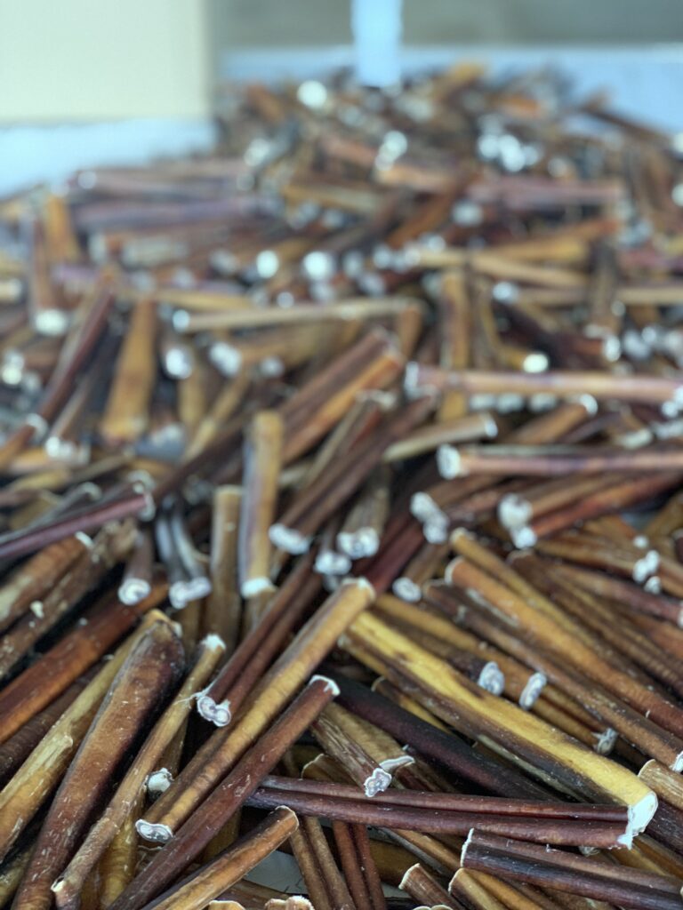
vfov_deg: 36.8
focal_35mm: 52
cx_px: 342
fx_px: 1368
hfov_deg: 28.0
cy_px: 455
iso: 320
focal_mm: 6
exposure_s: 1/60
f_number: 2.4
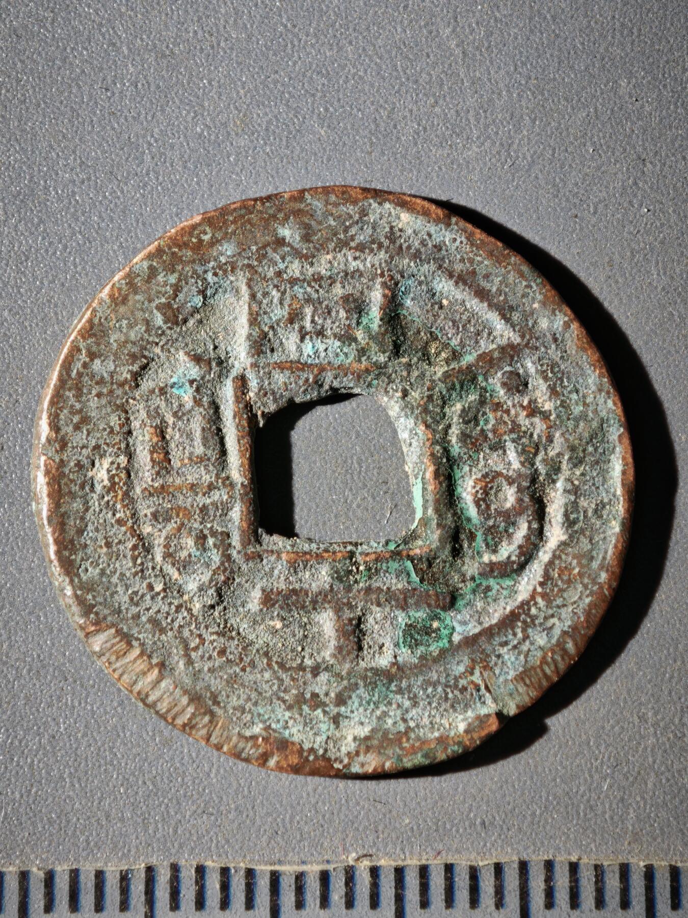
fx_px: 2836
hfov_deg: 13.8
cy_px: 459
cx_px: 344
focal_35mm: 107
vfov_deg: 18.4
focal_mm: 9
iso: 80
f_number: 2
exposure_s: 1/100
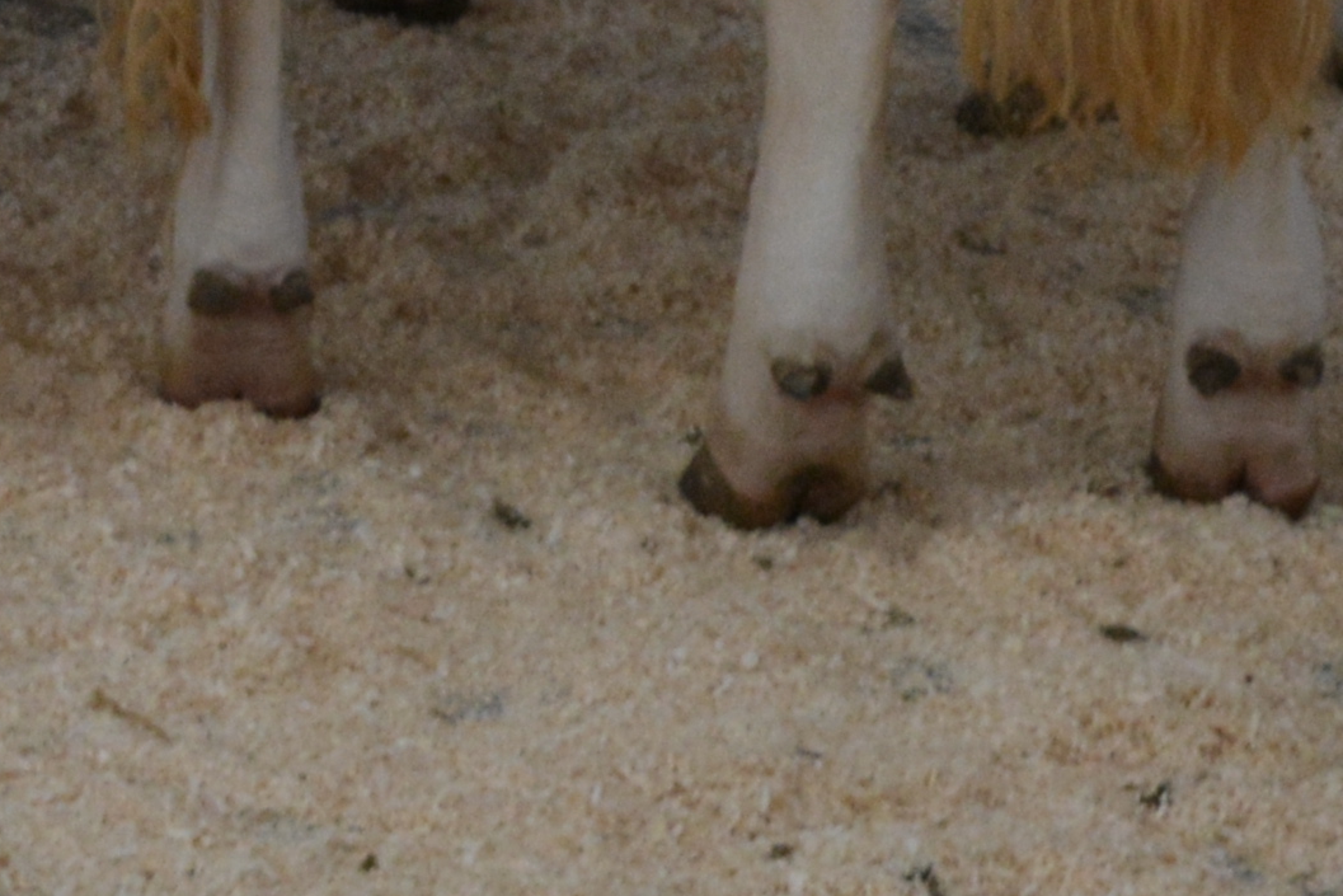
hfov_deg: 10.4
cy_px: -1176
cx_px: -29
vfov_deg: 6.7
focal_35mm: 196
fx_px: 7306
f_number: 4
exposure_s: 1/1000
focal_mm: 23
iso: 800
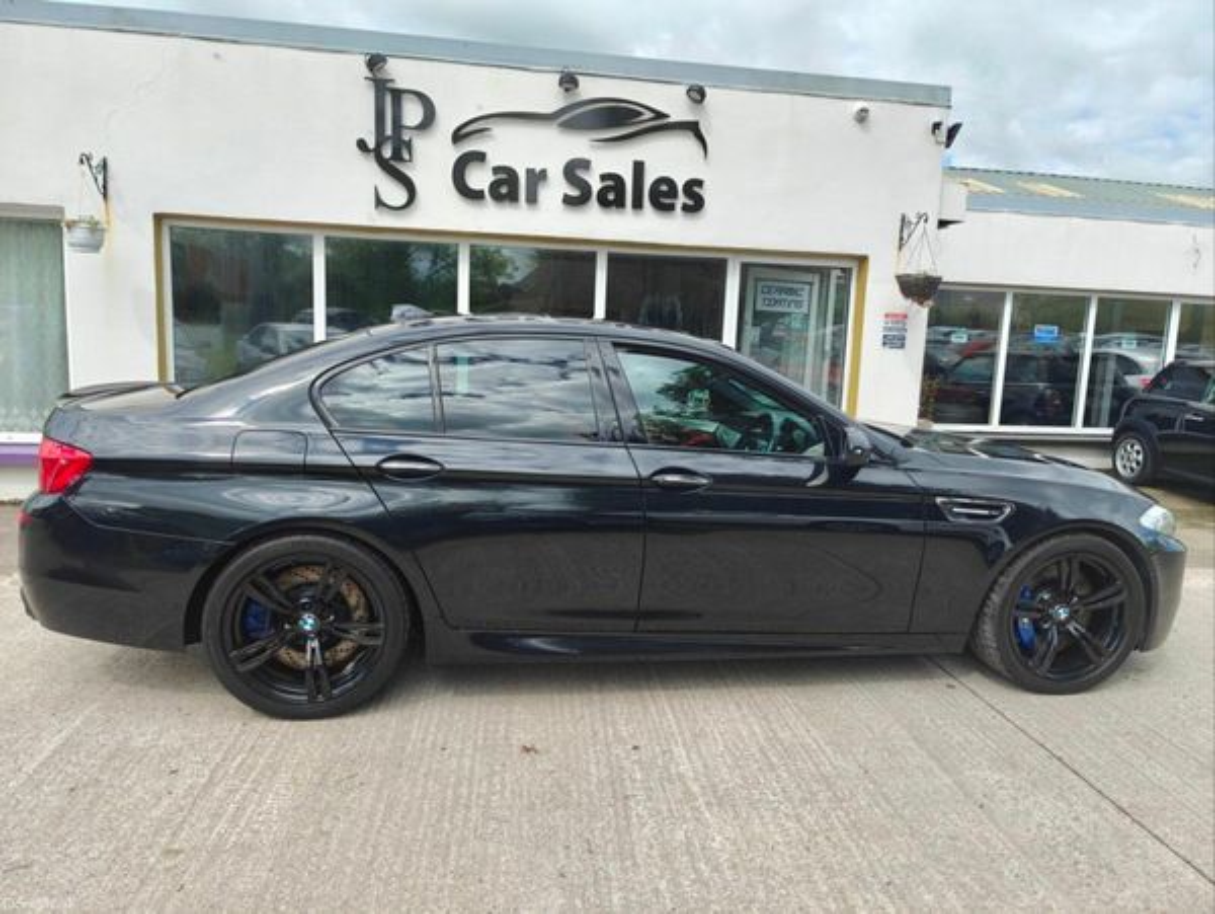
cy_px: 457
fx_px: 843
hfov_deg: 71.6
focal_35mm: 24
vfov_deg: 56.9
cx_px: 608
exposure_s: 1/417
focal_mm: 6.06
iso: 64
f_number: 1.7
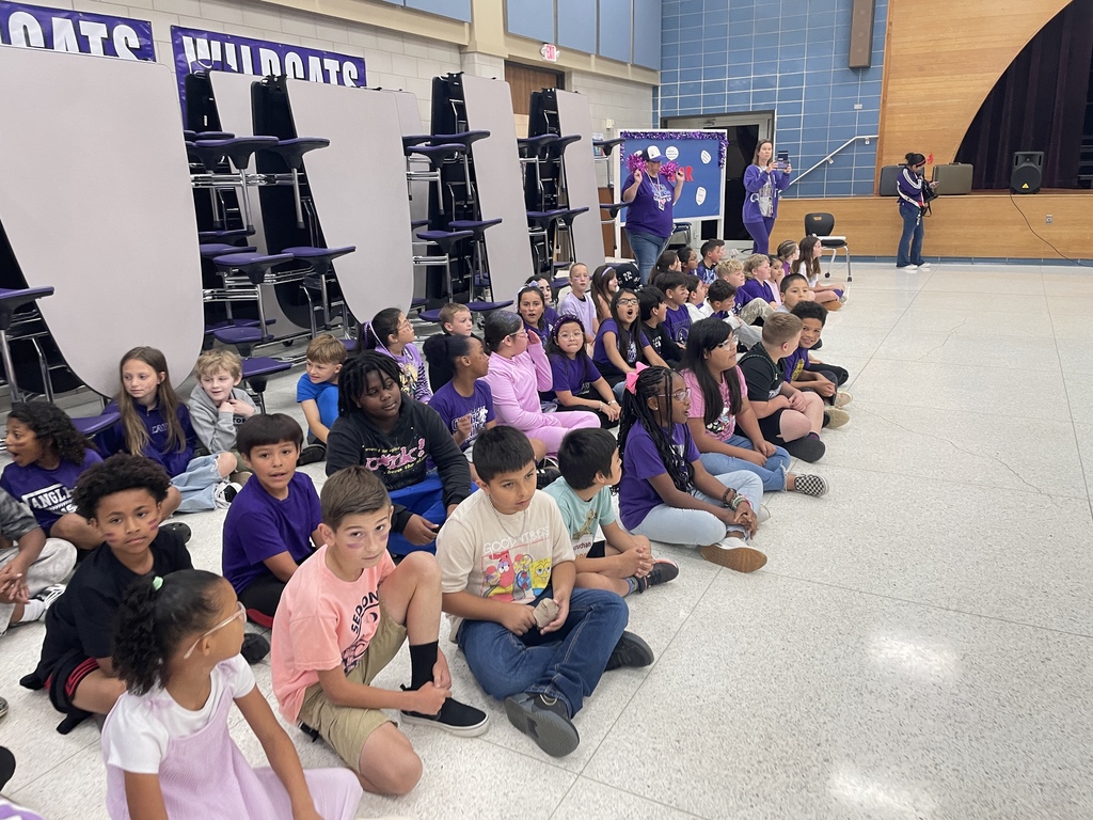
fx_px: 821
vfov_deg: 53.1
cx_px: 546
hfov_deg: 67.3
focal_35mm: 26
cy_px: 410
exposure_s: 1/60
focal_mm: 4.2
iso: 80
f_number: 1.6
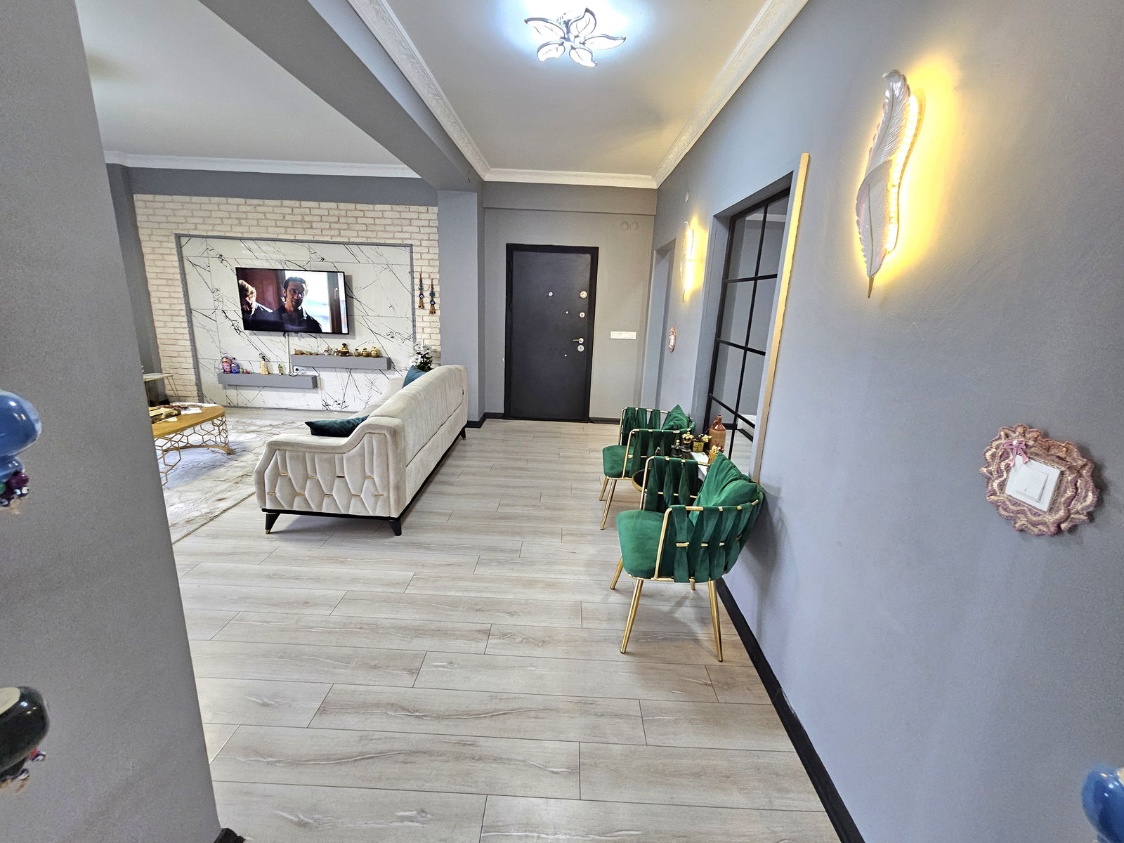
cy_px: 422
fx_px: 422
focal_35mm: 13
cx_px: 562
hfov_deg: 106.2
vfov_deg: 89.9
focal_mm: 2.2
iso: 400
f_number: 2.2
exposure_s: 1/50.3
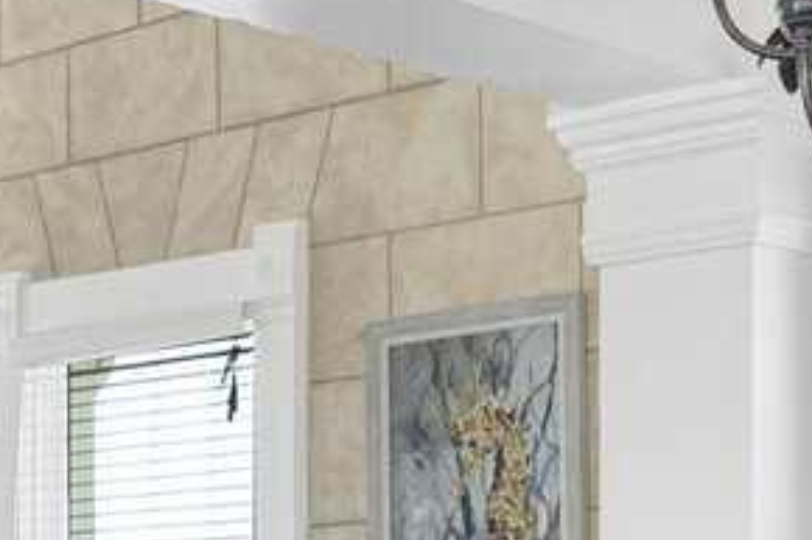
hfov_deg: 18.1
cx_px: -42
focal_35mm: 110
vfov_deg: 12.1
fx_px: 2469
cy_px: 704
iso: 500
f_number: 11
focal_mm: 15.5
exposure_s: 1/20
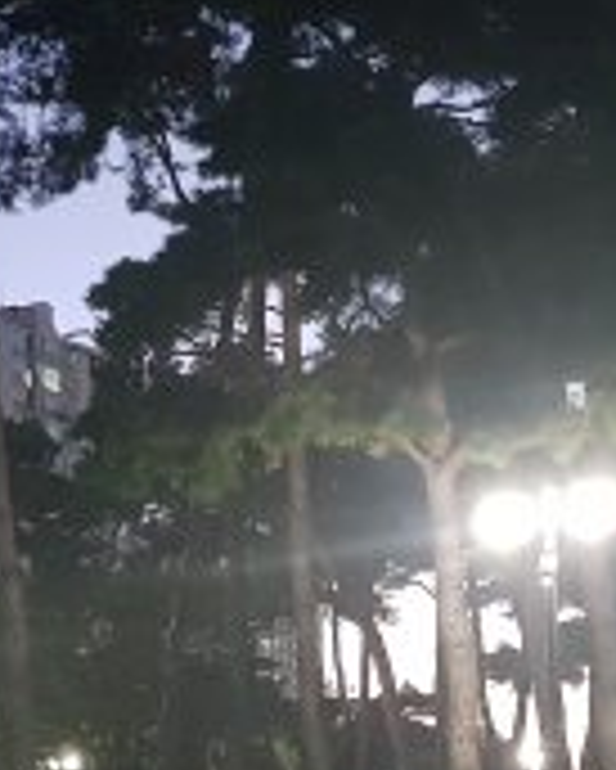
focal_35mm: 91
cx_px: -49
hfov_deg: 16.4
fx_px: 2072
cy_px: 853
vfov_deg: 20.1
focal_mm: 4.2
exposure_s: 1/10
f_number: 1.7
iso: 640
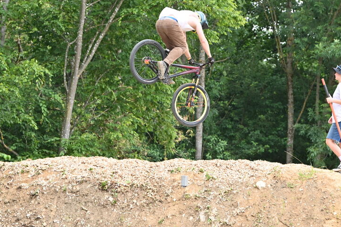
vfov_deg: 8.1
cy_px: 104
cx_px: 166
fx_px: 1601
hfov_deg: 12.2
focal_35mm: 169
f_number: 4
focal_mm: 102
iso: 500
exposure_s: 1/400
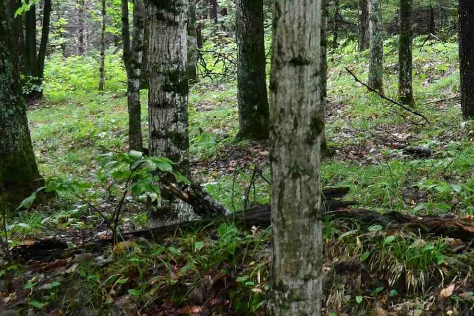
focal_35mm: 84
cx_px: 729
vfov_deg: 16.1
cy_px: 34
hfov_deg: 20.4
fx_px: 1106
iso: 800
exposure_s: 1/160
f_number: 3.5
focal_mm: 18
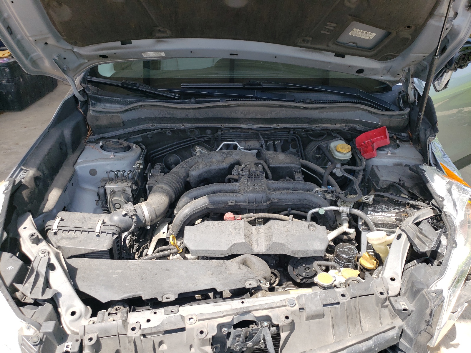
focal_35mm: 26
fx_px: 354
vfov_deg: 53.1
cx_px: 236
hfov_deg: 67.3
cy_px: 176
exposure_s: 1/833
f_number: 1.5
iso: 50
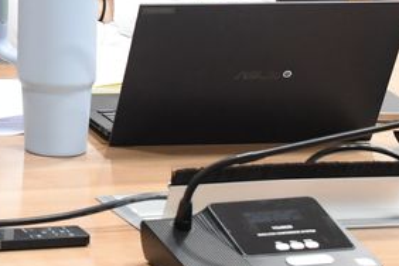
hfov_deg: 10.6
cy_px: -204
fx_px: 2095
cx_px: -157
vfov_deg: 7.1
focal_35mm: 189
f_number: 5.6
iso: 1600
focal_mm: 35
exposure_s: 1/50
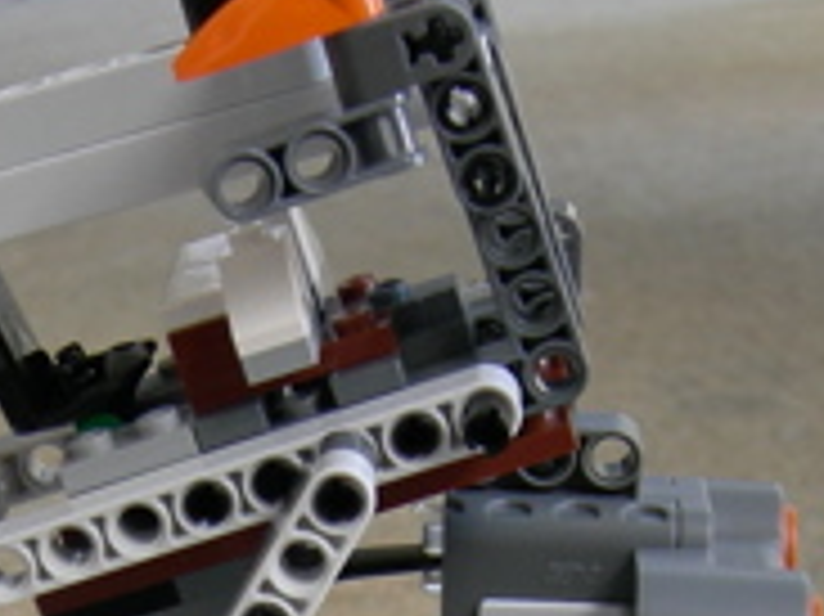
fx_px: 2997
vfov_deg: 11.2
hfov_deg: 15.5
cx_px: 122
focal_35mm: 126
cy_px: 980
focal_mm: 7.5
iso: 64
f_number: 2.7
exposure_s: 1/26.1
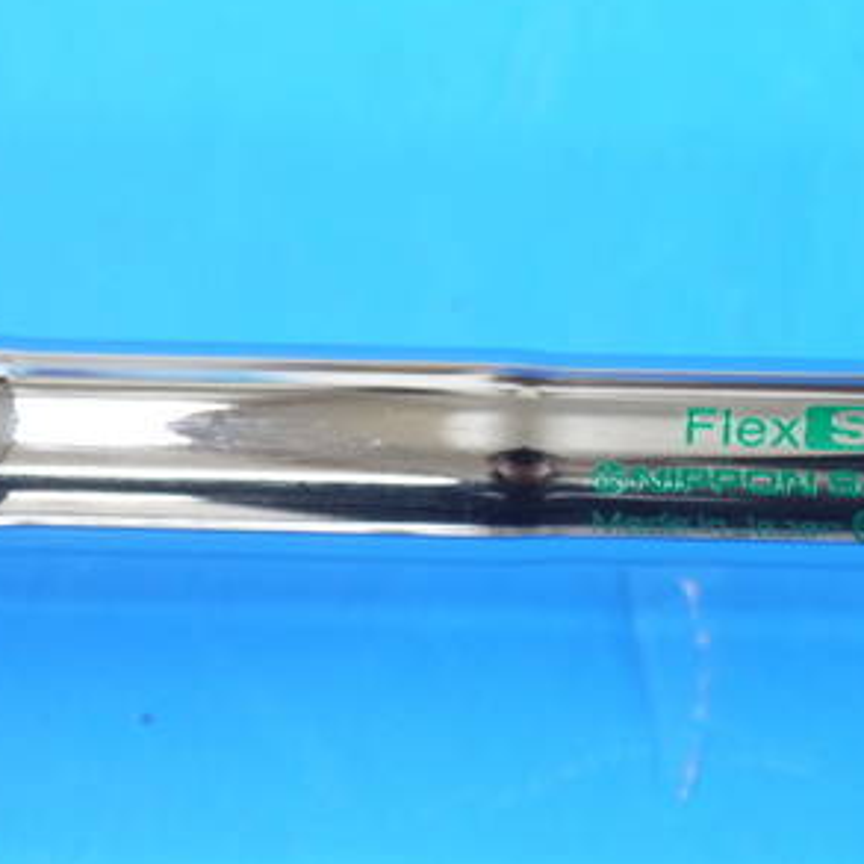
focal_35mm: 162
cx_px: 805
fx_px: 4575
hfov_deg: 10.7
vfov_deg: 10.8
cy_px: 360
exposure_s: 1/80
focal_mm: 42
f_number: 5.6
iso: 800
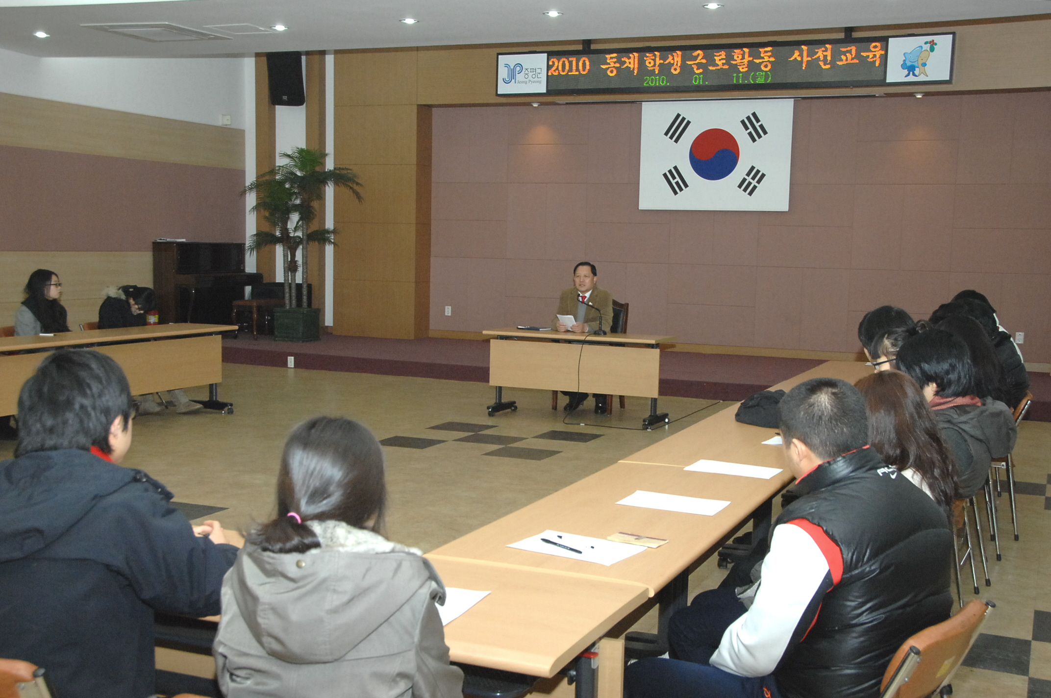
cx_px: 526
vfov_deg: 31.8
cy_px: 349
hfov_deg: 46.4
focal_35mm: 42
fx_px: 1225
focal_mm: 28
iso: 800
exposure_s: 1/60
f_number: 6.7
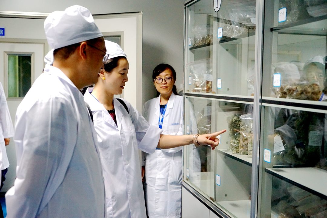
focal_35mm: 47
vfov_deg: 28.6
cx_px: 164
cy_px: 109
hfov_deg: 41.9
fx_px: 427
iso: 6400
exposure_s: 1/125
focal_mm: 47
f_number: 4
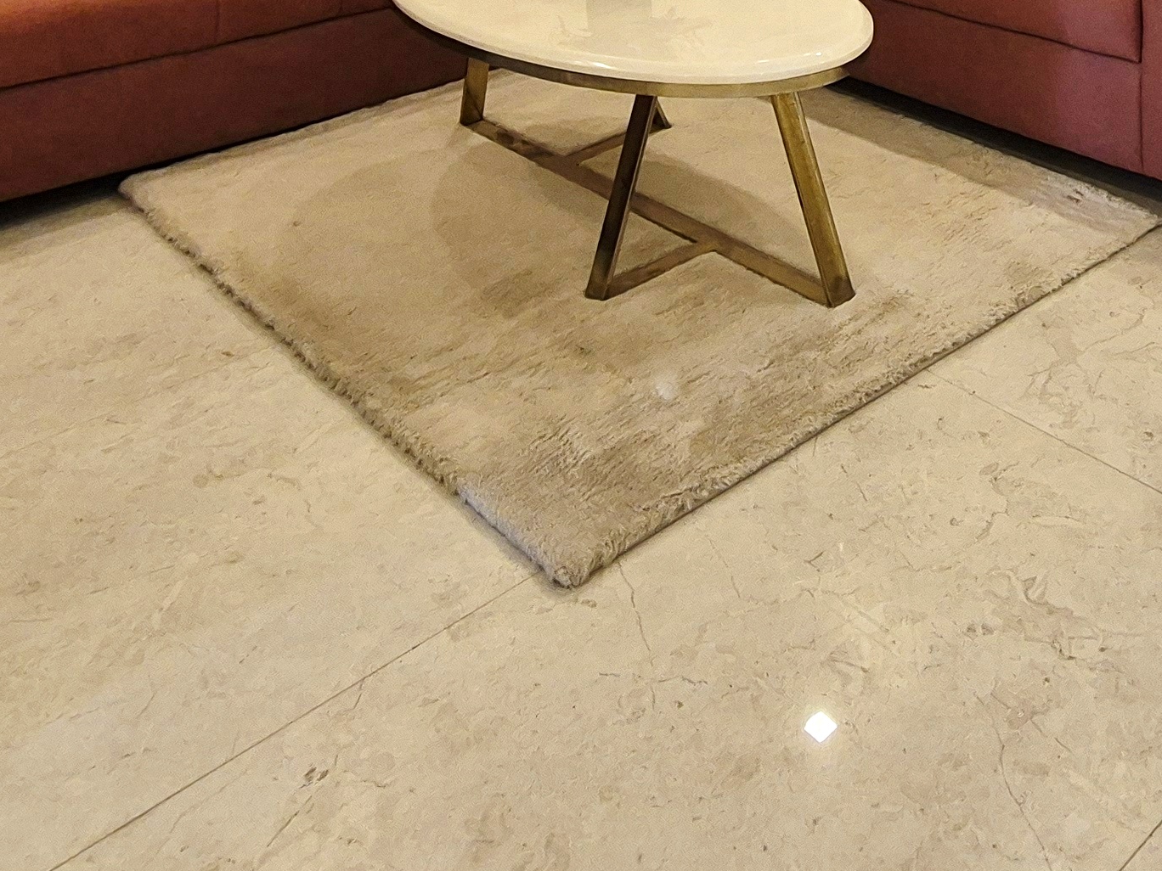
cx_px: 1086
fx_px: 1276
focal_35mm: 38
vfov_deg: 30.0
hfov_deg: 43.8
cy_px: -263
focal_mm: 2.2
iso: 125
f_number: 2.2
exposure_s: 1/50
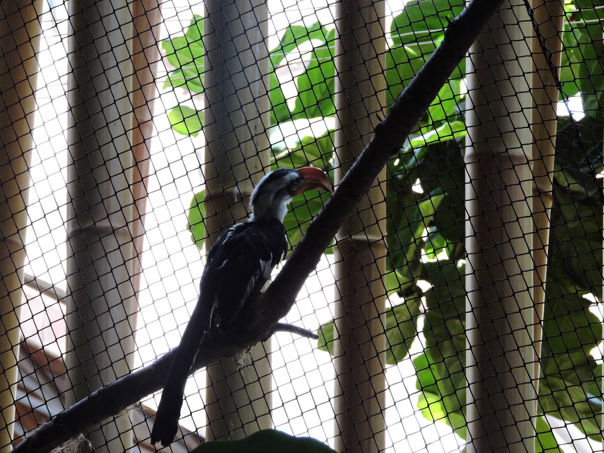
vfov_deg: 6.6
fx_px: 3926
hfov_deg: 8.8
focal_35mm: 225
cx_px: 302
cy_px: 226
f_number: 4.6
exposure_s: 1/100
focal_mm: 40.1
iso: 400
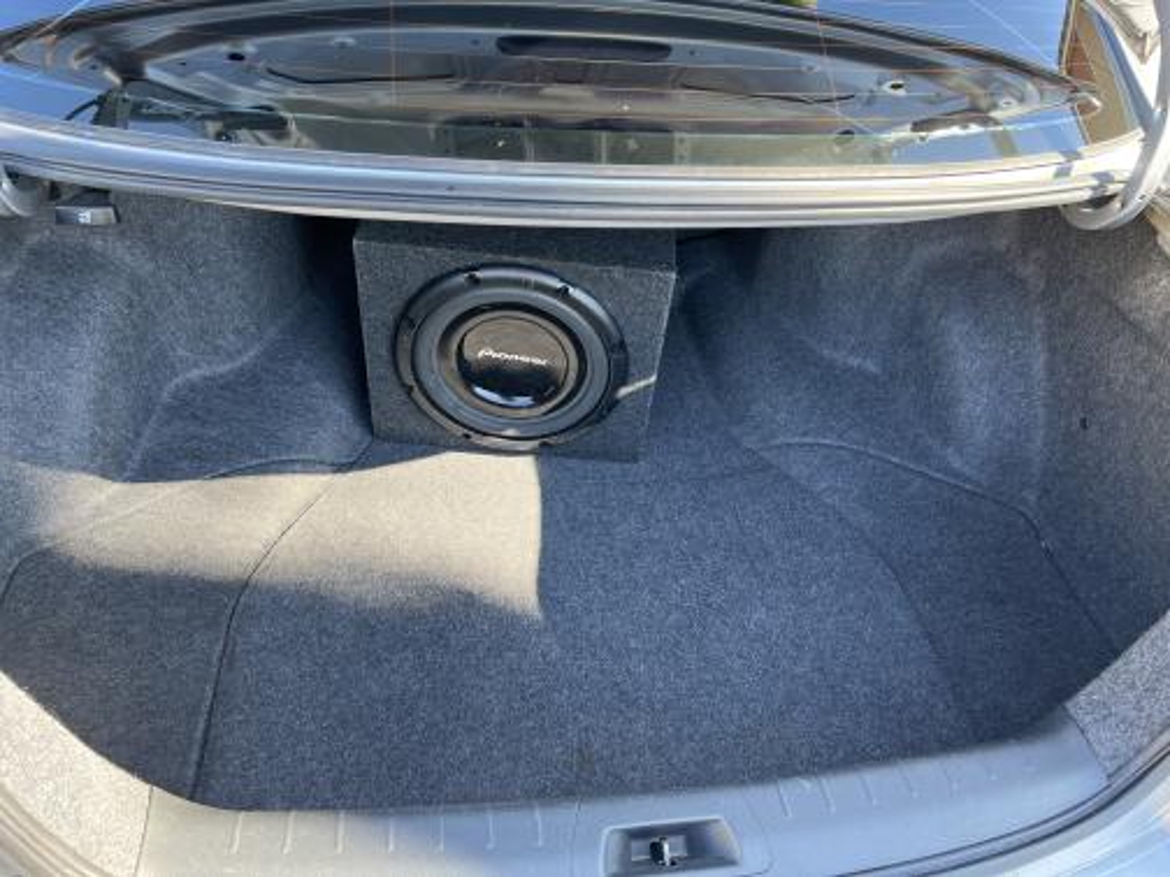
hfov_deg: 67.3
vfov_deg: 53.1
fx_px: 879
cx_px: 585
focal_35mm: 26
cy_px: 438
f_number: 1.5
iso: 64
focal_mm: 5.7
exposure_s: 1/171
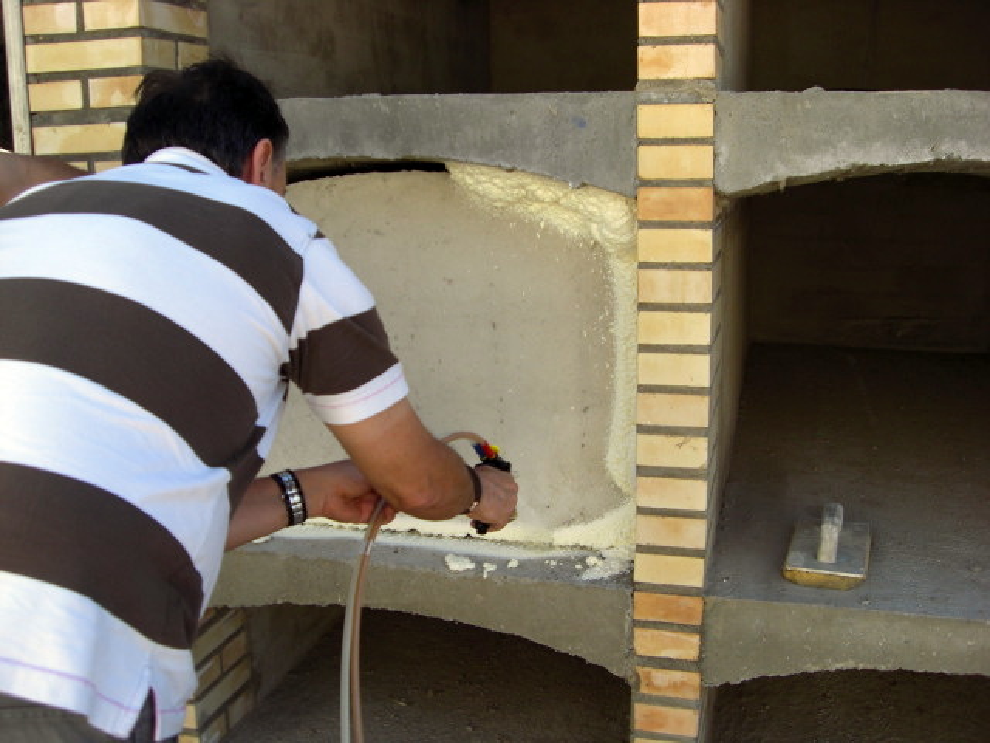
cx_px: 495
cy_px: 372
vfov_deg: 37.7
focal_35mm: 38
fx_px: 1087
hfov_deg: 49.0
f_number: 2.7
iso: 64
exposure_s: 1/500
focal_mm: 6.2
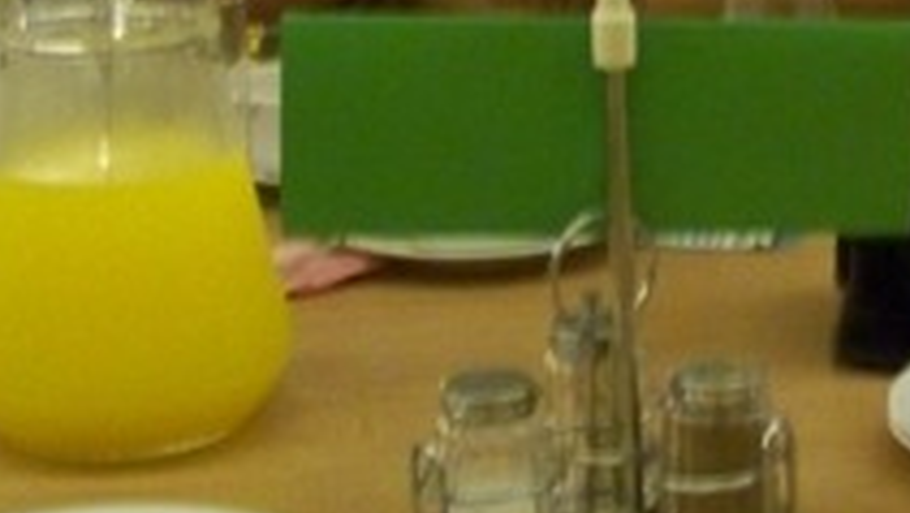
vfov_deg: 10.8
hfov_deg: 19.0
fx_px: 2632
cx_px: 923
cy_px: -203
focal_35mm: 109
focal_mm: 5.85
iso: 640
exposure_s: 1/30
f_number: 2.8
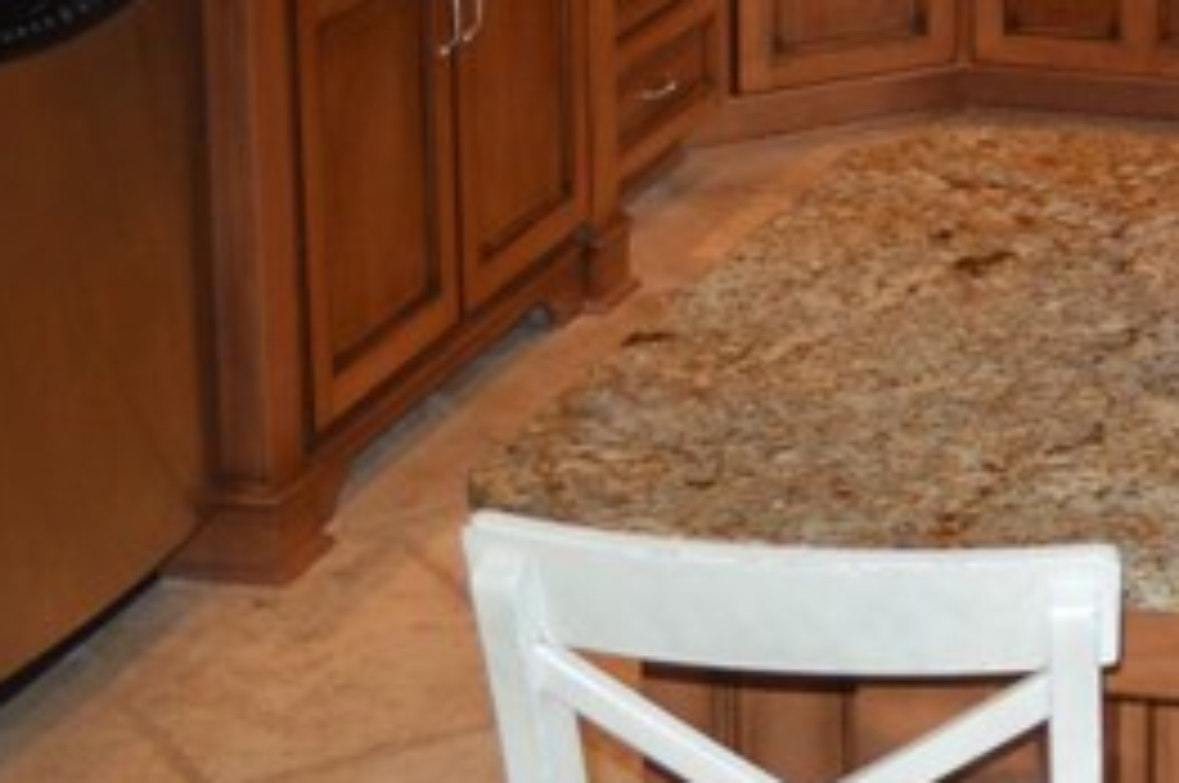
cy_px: -176
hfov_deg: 15.2
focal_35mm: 112
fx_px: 3663
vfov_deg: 11.9
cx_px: 2275
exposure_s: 1/80
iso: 400
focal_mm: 18
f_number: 4
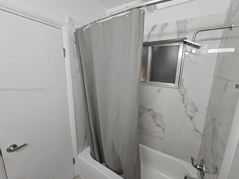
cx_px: 122
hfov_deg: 102.1
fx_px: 97
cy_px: 89
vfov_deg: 85.7
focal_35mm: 14
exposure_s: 1/100
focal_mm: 2.2
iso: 320
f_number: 2.2
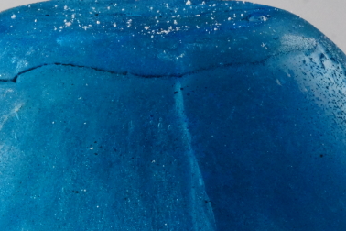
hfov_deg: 7.4
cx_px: 119
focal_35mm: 278
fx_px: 2672
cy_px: 267
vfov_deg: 4.9
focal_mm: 70
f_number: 22
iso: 1600
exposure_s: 1/250
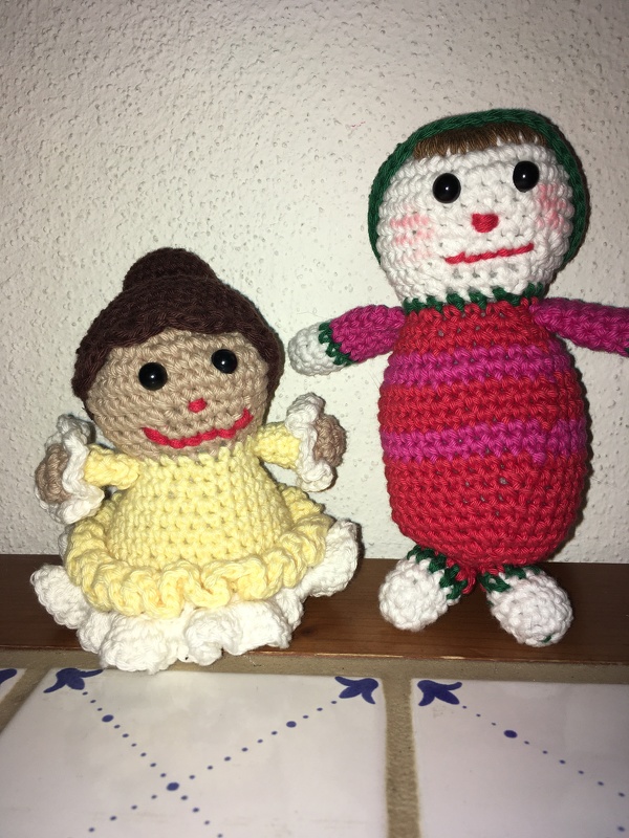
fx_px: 703
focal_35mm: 29
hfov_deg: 48.2
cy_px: 419
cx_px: 314
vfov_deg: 61.7
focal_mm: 4.15
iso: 25
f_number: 2.2
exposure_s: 1/126
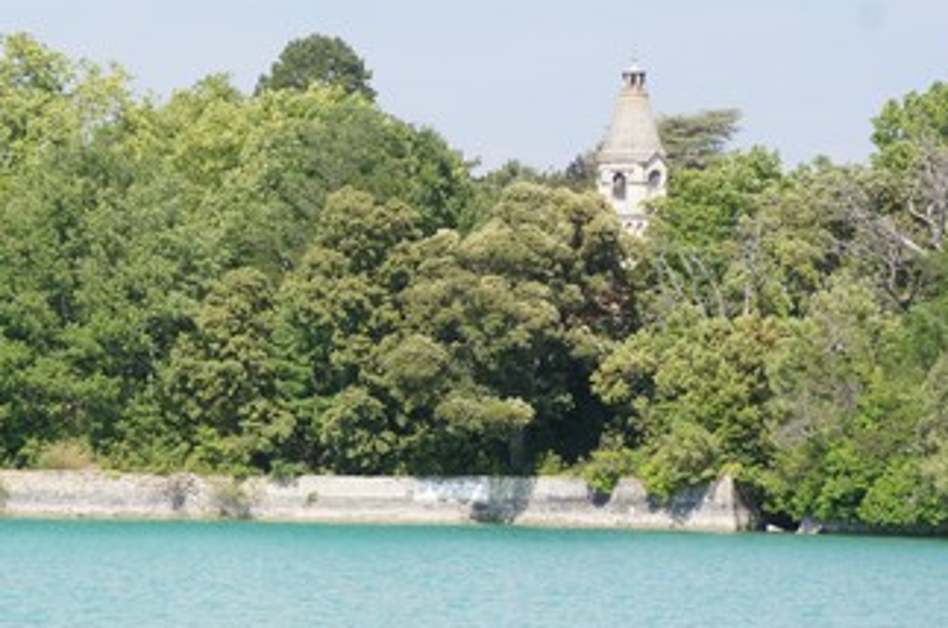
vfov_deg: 5.8
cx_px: 393
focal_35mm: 235
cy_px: 371
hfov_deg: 8.8
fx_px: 6176
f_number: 8
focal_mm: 110
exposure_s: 1/200
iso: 100
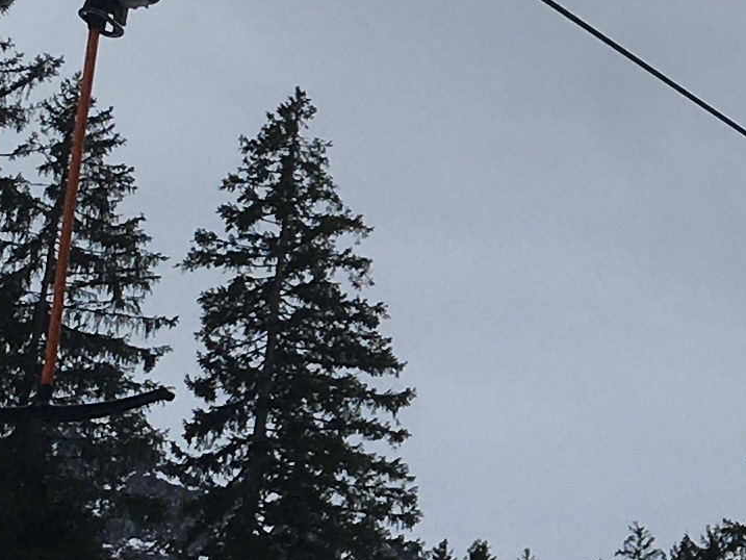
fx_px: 3513
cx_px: 1340
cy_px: 298
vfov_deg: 9.1
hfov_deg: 11.3
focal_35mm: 163
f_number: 2.2
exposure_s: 1/3205
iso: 25
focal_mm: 4.15
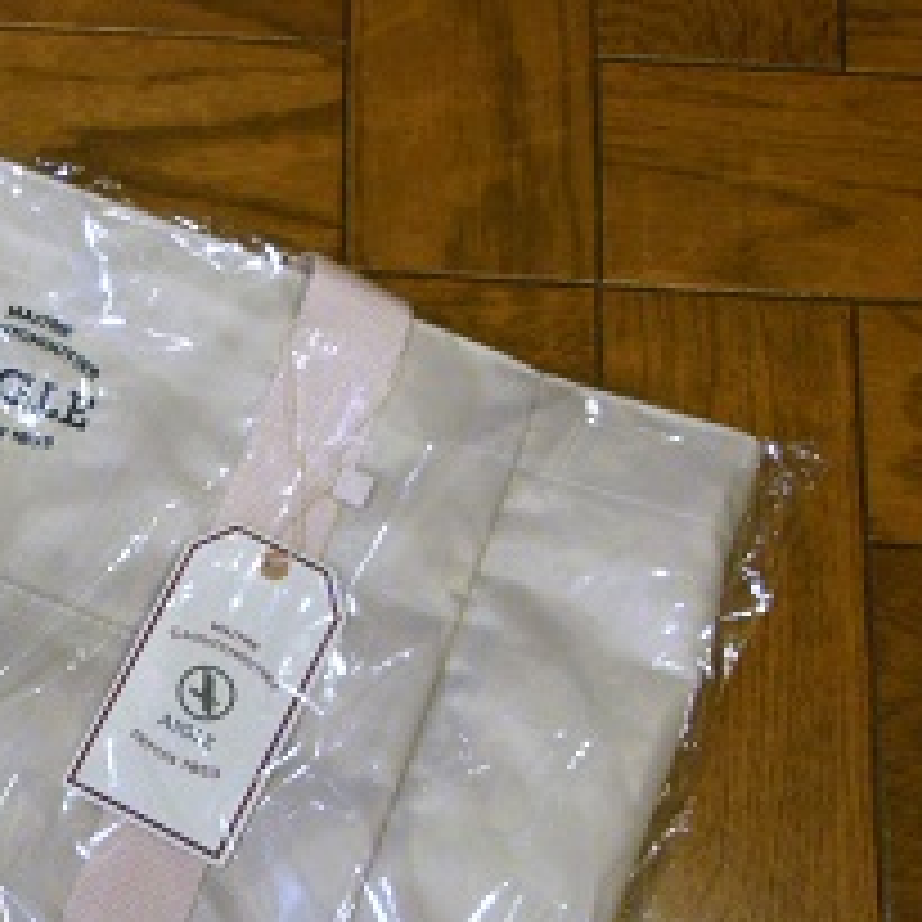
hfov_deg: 24.2
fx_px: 2019
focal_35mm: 67
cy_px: 591
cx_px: -58
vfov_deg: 25.6
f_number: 3.9
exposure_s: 1/13
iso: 400
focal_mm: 6
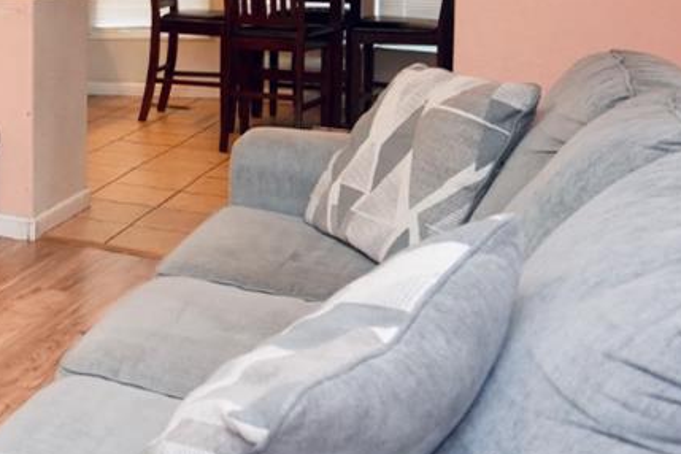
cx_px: -241
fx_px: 1059
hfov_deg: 28.2
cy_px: -25
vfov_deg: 23.0
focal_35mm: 56
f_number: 4
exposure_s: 1/160
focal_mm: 16
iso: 4000
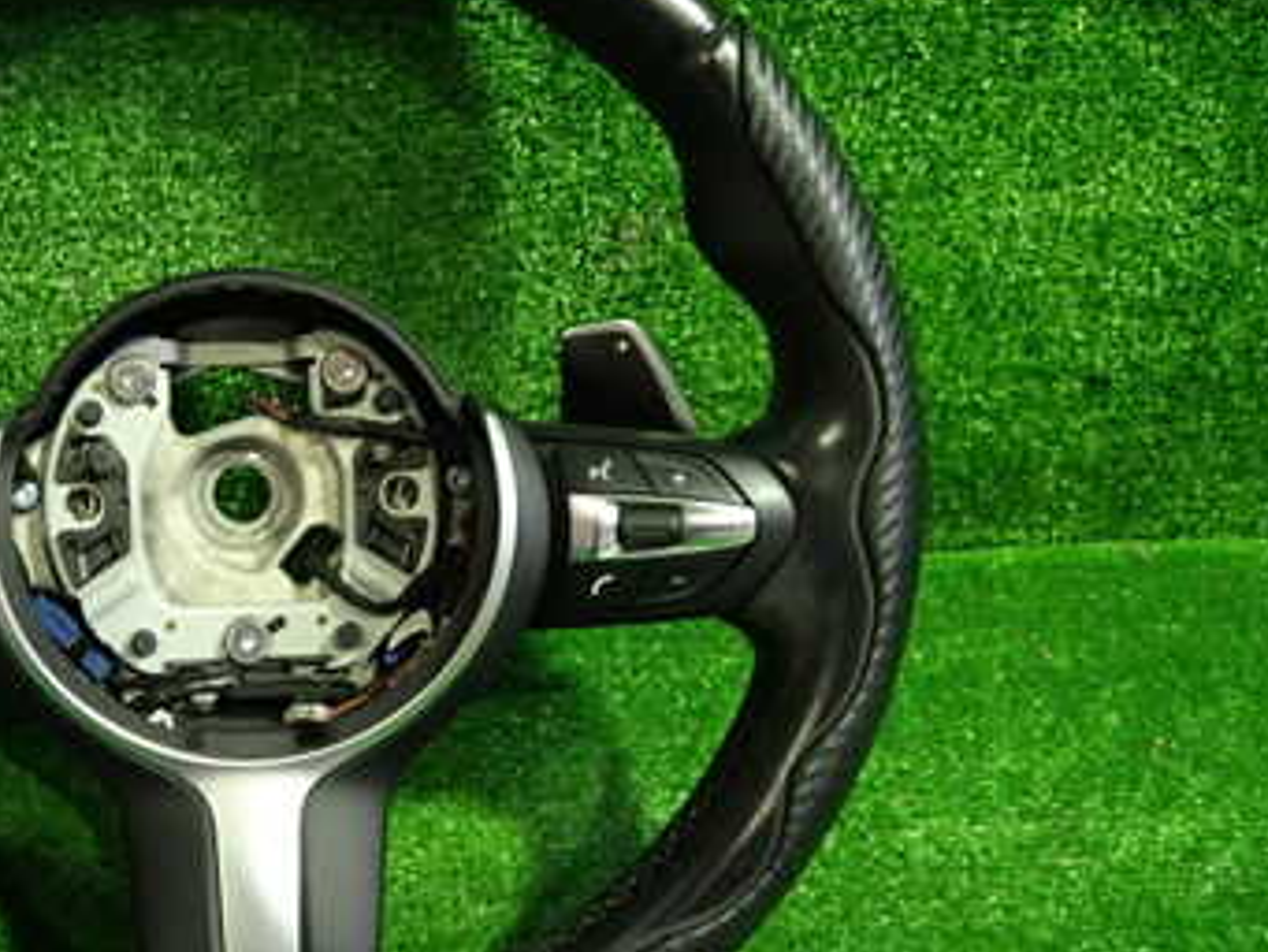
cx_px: 264
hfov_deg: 41.2
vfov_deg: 32.9
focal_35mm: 44
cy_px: 454
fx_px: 1612
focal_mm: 4.5
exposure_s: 1/30
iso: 500
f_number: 2
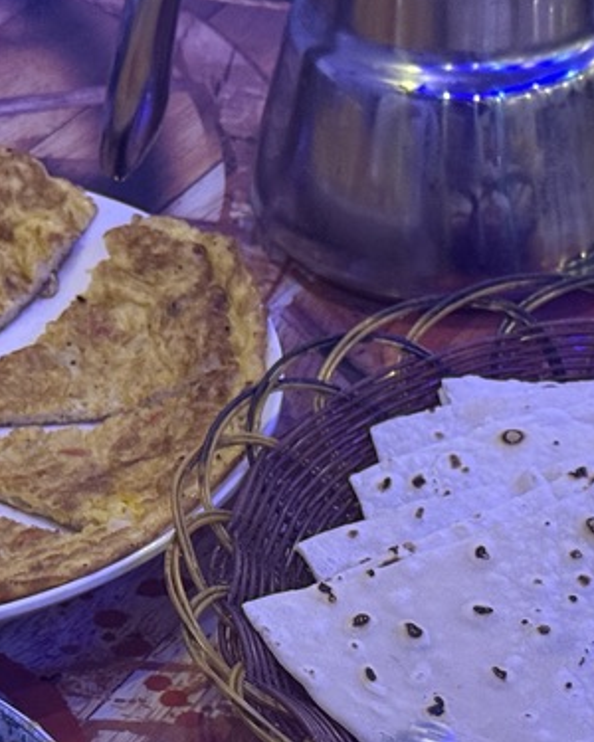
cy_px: 683
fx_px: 2813
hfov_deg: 12.0
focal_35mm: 128
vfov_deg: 14.9
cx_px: 410
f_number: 1.78
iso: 320
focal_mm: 6.76
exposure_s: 1/33
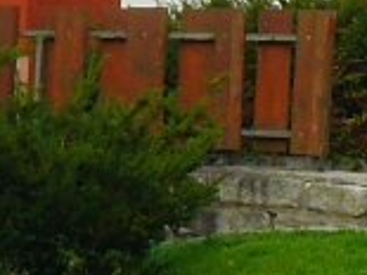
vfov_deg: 6.1
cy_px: -282
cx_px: 36
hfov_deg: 8.3
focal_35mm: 238
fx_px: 2521
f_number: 4
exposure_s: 1/160
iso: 100
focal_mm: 6
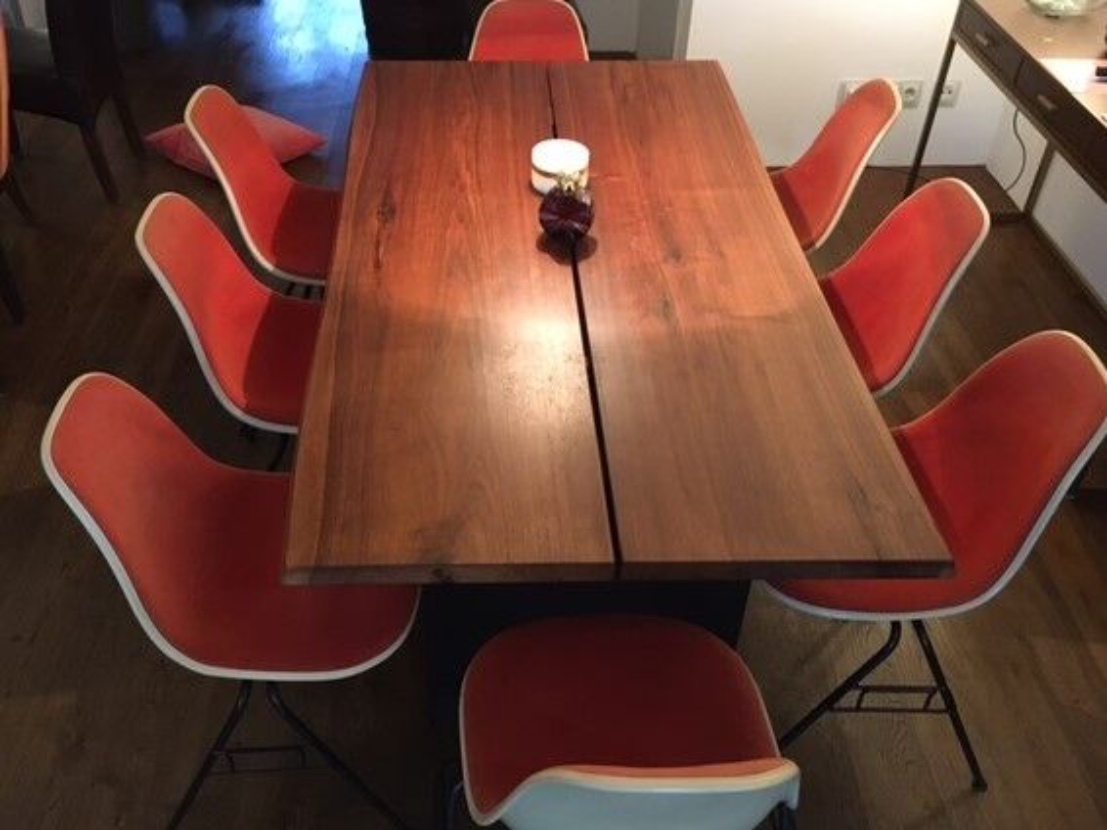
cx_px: 554
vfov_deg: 48.2
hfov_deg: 61.7
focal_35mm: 29
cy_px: 415
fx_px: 927
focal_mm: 4.15
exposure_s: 1/17
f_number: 2.2
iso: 250
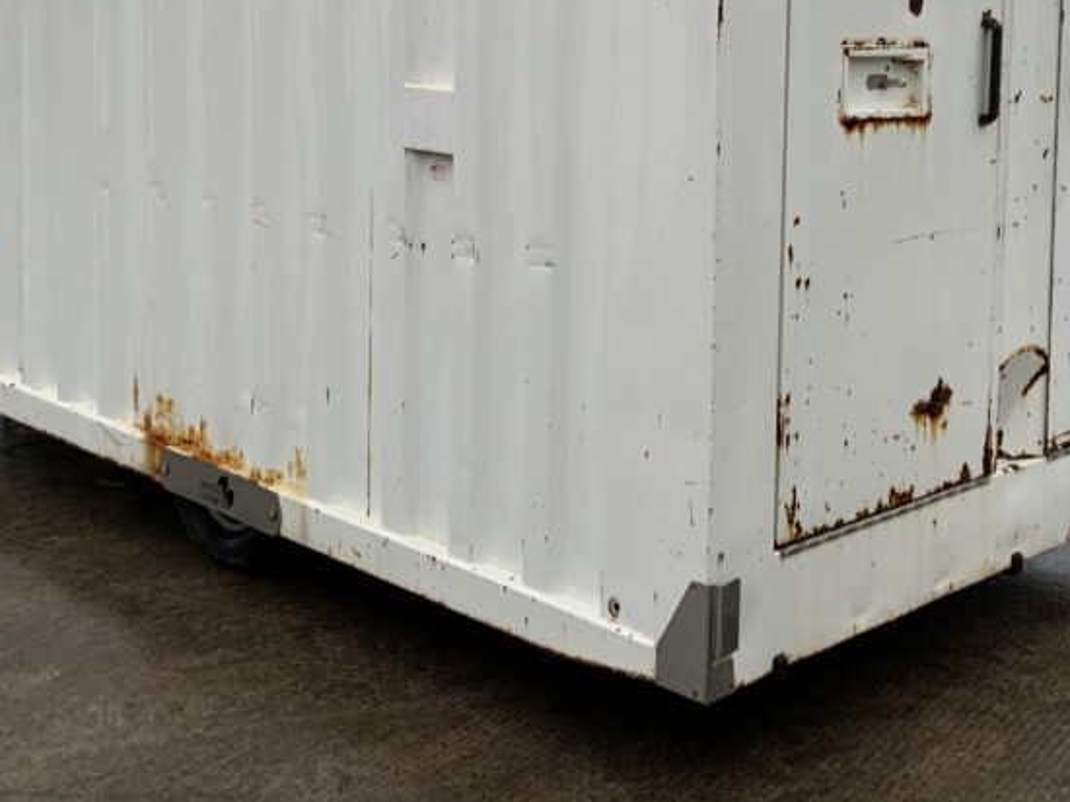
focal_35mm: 54
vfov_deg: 26.4
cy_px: 134
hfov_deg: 35.4
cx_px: 669
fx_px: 1668
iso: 32
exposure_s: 1/122
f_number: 1.8
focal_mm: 3
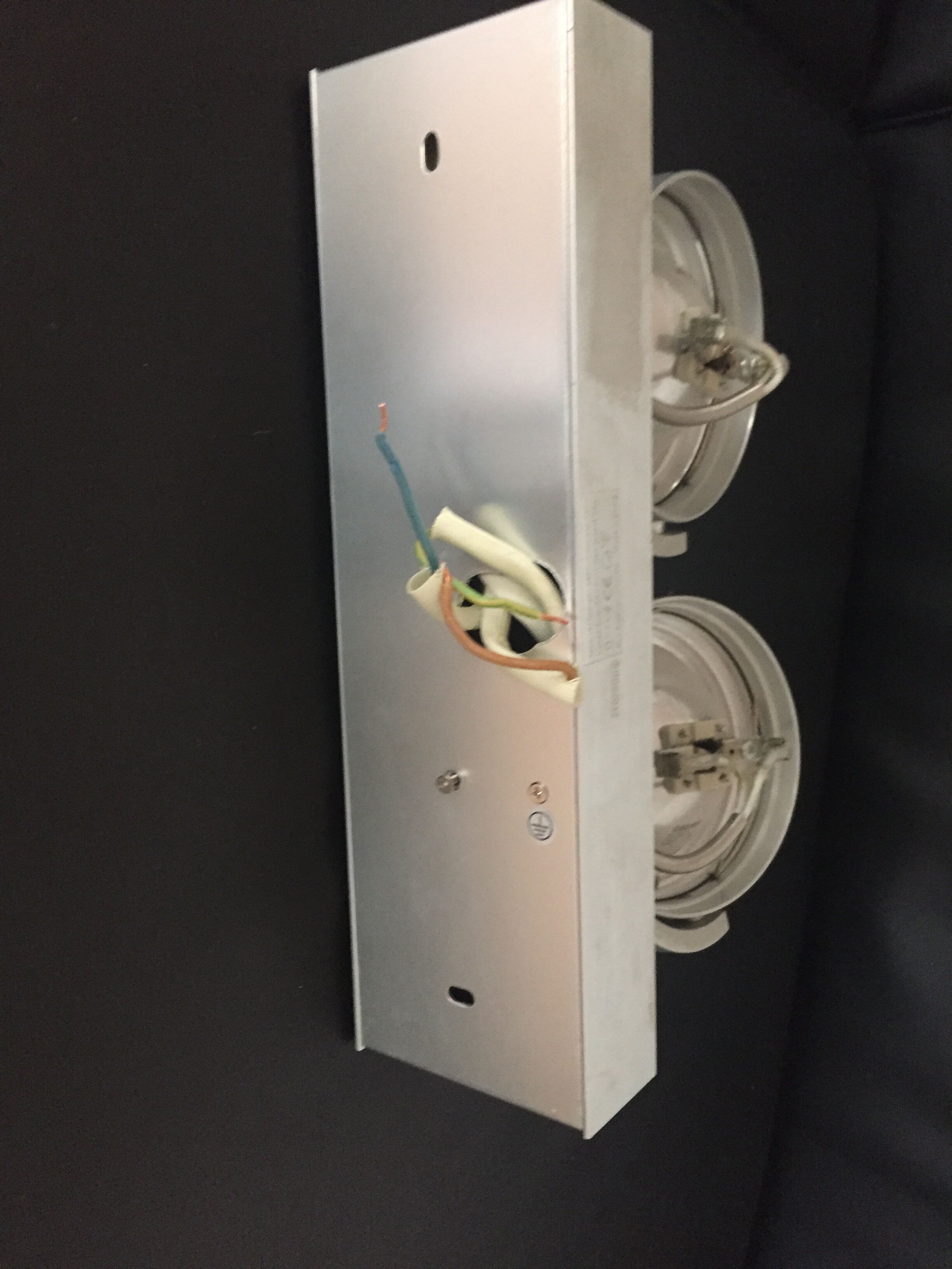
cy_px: 634
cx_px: 476
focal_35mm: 29
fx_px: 1063
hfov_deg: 48.2
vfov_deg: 61.7
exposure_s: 1/17
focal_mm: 4.15
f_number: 2.2
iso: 320
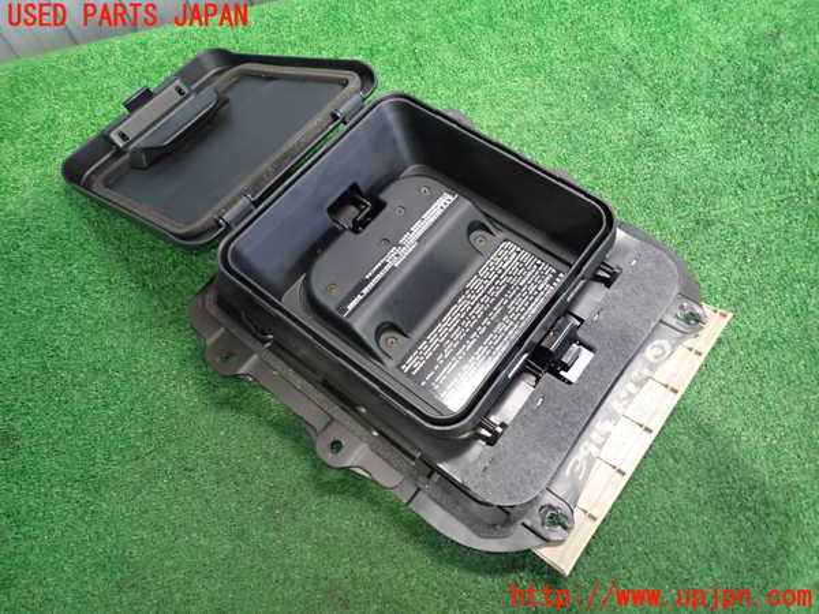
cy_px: 307
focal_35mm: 25
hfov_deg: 69.4
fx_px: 591
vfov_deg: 54.9
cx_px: 410
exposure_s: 1/30
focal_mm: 4.5
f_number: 2
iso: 500
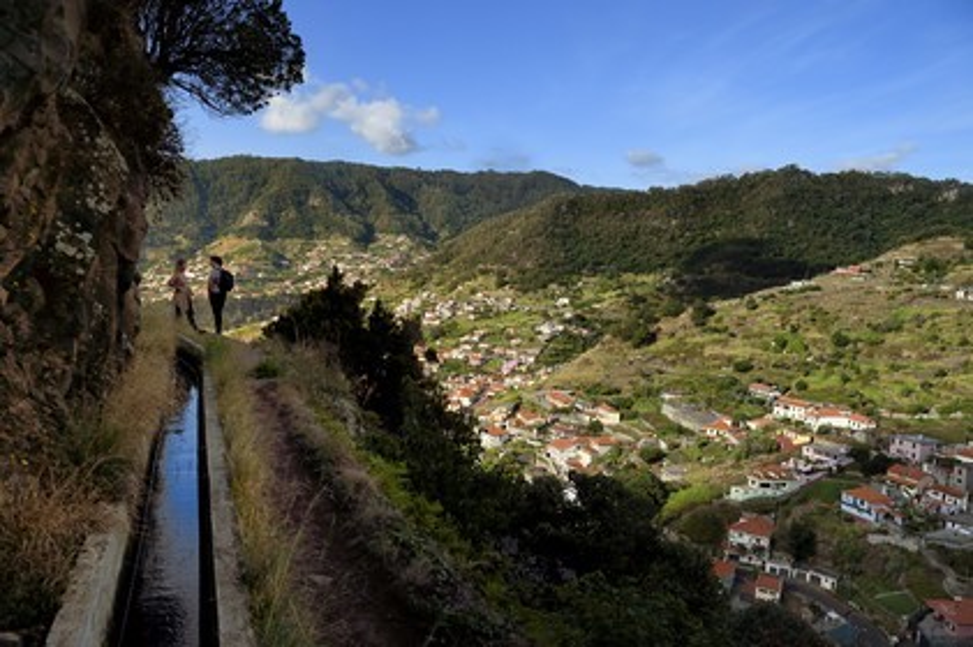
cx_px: 486
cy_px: 324
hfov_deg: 63.7
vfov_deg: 44.9
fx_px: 783
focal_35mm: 29
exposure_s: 1/500
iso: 200
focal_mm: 29
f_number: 9
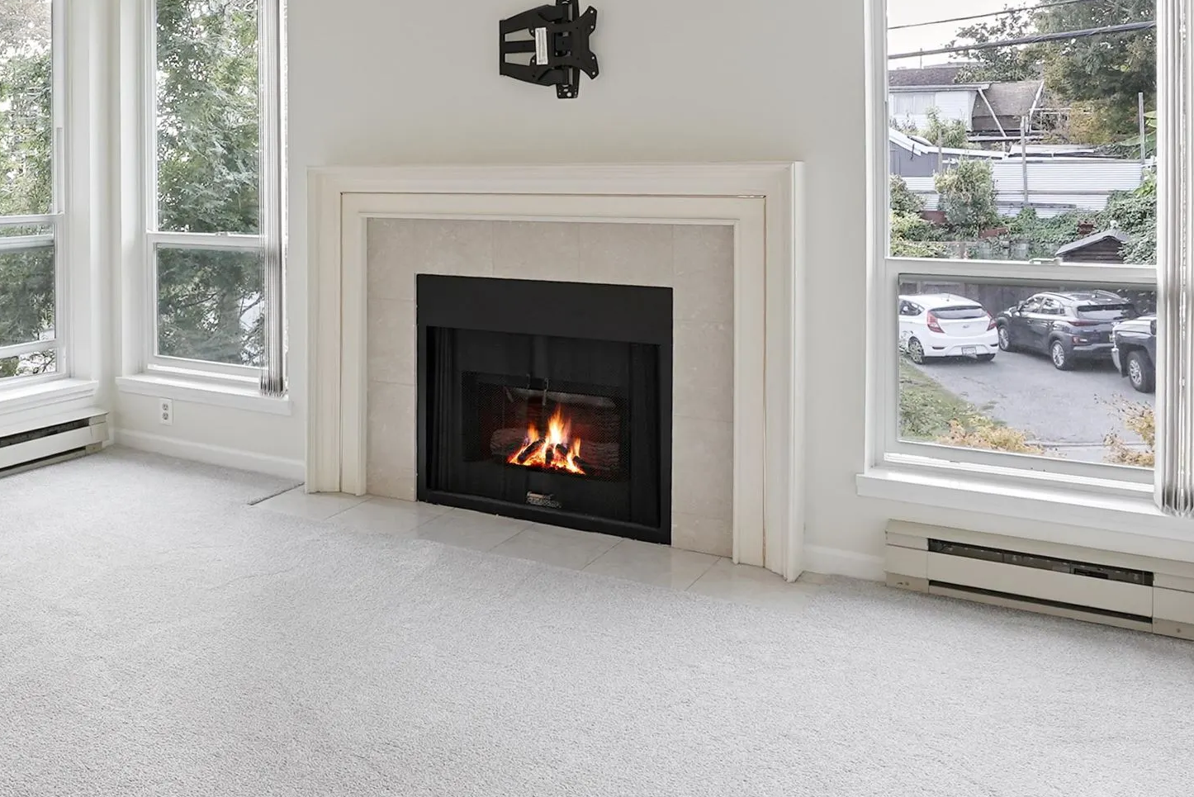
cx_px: 142
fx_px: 1128
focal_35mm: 34
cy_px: 219
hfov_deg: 50.2
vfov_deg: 38.1
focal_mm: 16
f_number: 8
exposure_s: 1/3
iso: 160
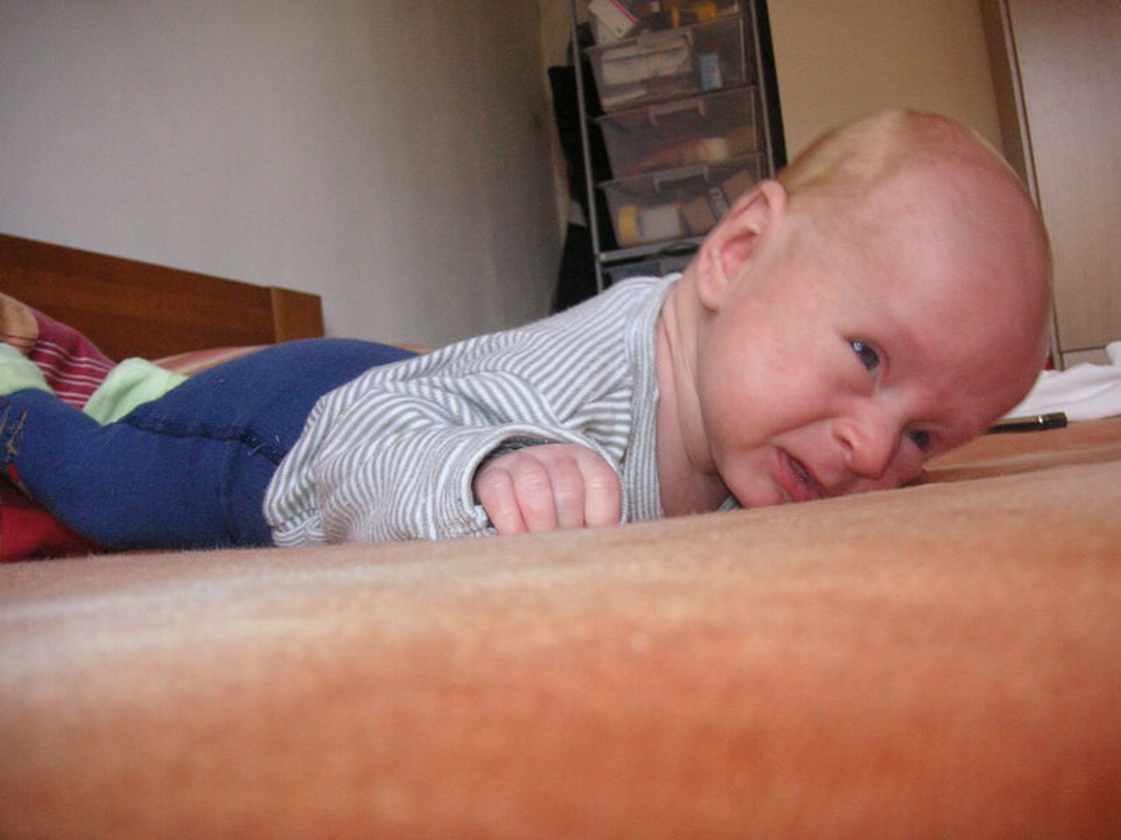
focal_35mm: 37
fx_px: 1198
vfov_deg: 38.7
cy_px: 420
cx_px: 560
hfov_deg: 50.1
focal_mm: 6.1
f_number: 2.8
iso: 160
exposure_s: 1/45
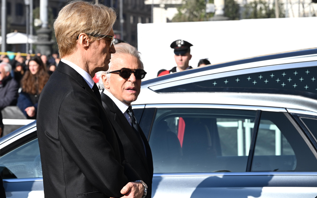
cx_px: 158
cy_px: 103
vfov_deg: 11.6
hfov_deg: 18.4
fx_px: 976
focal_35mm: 113
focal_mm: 110
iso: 400
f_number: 9
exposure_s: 1/400
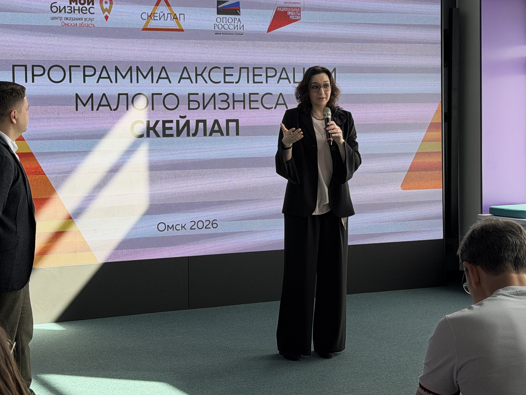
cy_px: 145
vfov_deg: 19.9
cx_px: 251
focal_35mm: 74
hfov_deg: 26.3
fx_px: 1125
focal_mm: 6.76
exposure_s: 1/747
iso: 100
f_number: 1.78
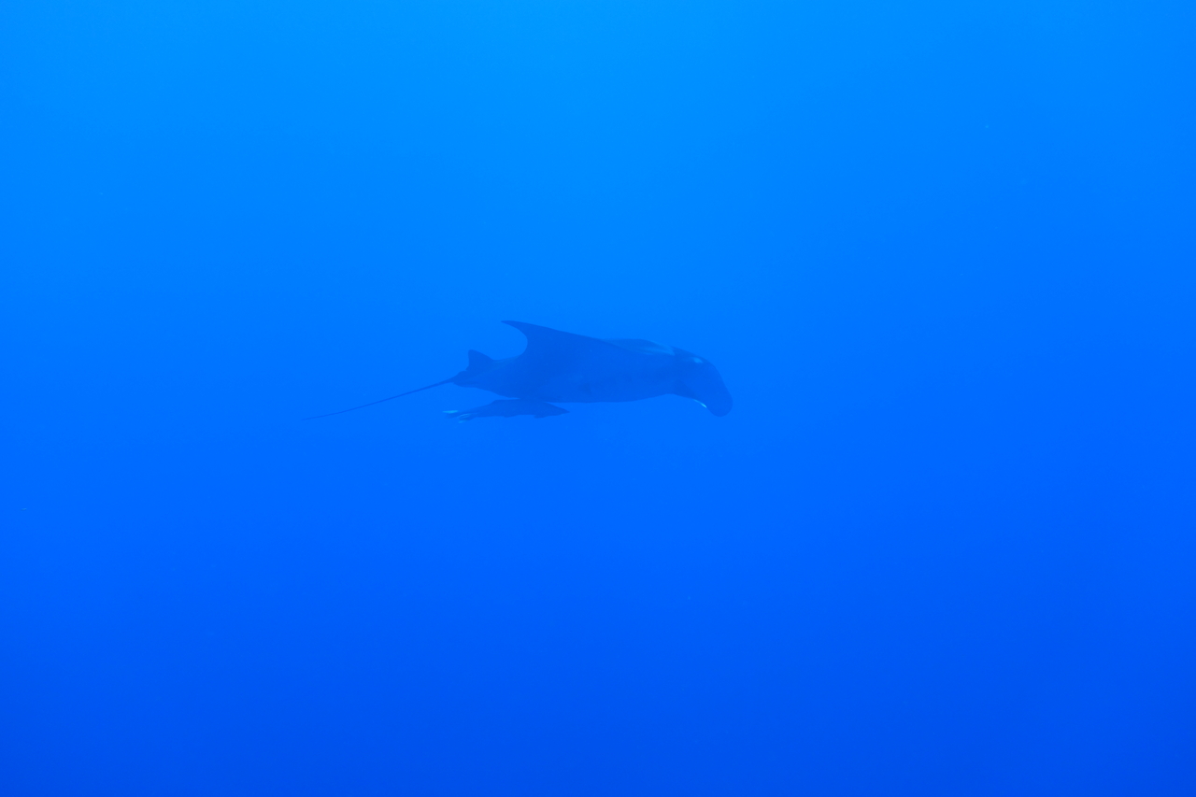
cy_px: 398
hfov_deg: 45.4
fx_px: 1428
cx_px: 598
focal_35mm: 43
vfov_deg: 31.2
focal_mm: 15.74
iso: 125
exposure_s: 1/320
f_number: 4
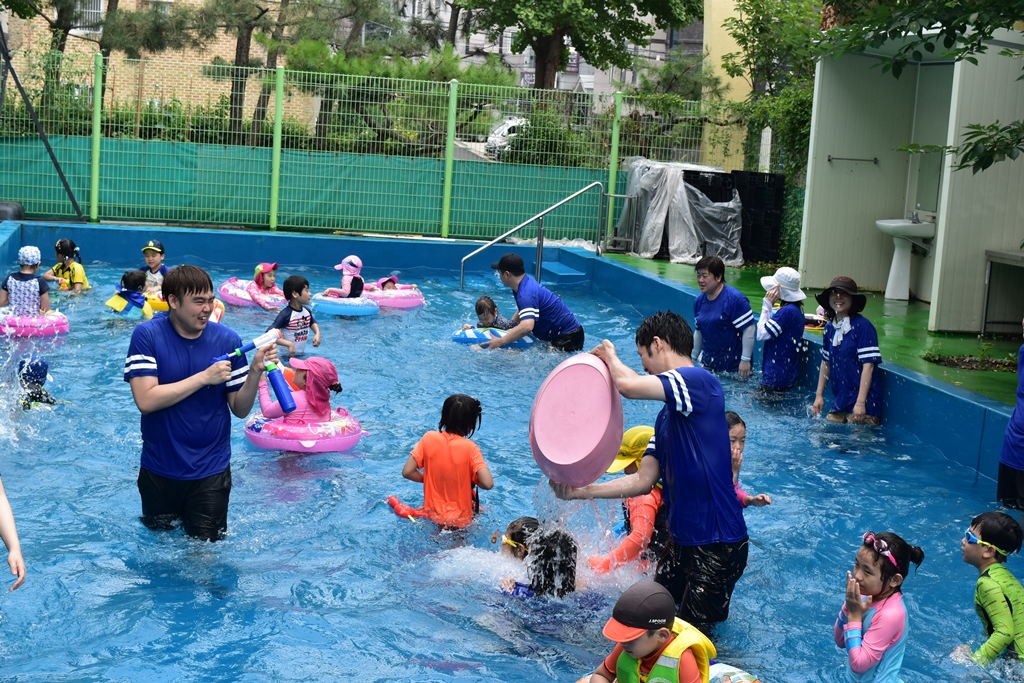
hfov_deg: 36.9
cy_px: 342
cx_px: 512
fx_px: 1536
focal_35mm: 54
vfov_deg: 25.1
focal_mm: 36
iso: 400
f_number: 10
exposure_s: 1/250
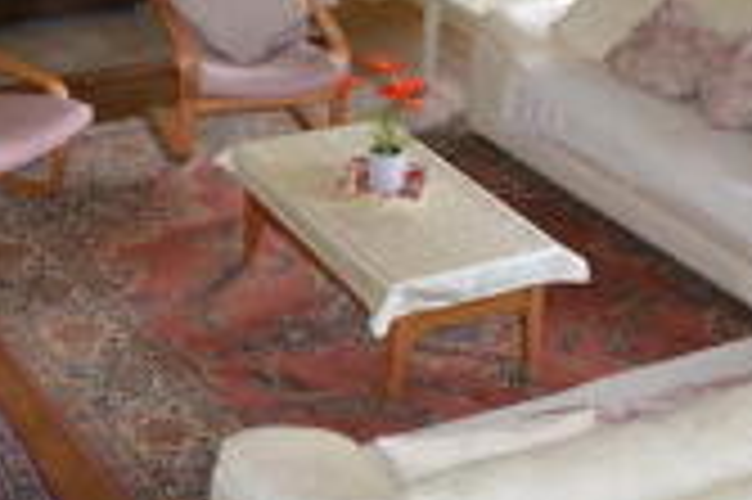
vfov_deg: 17.3
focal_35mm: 77
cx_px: 270
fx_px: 1607
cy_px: 20
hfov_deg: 26.2
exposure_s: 1/60
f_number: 3.5
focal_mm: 18
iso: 1100
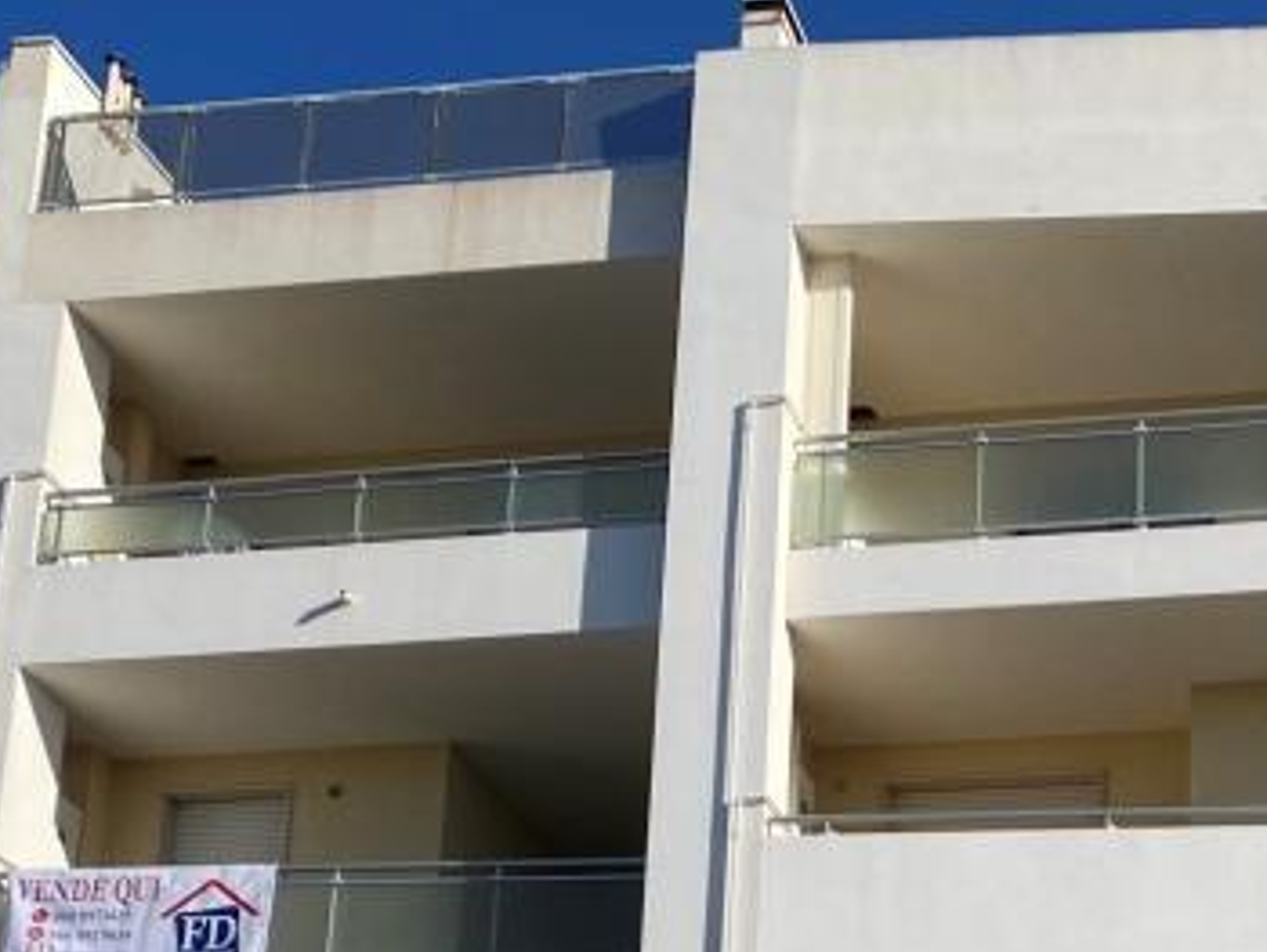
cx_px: 1365
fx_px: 2784
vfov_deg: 18.1
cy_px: 1256
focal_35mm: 76
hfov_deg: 24.1
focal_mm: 4.25
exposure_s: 1/3610
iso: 32
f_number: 1.8
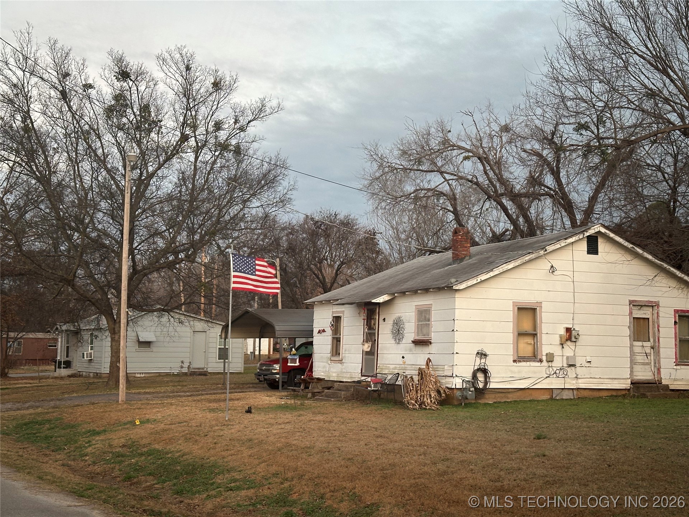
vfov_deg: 30.3
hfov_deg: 39.7
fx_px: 955
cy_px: 258
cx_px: 344
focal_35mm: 48
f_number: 1.78
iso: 125
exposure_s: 1/60
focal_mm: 6.86
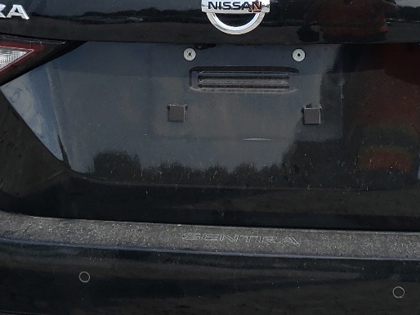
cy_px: 71
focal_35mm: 81
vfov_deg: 18.1
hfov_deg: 24.1
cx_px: 265
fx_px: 982
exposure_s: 1/2000
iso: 50
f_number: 1.5
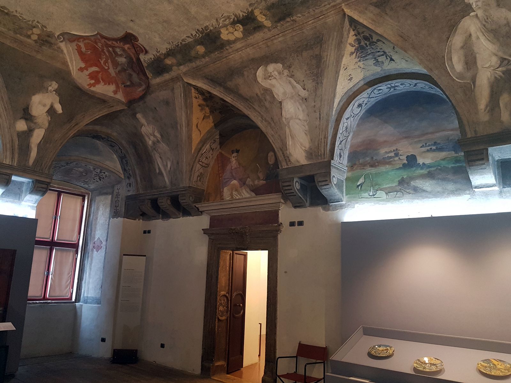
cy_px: 192
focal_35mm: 26
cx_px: 256
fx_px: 384
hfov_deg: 67.3
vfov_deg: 53.1
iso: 200
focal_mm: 4.2
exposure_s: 1/17
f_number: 1.7
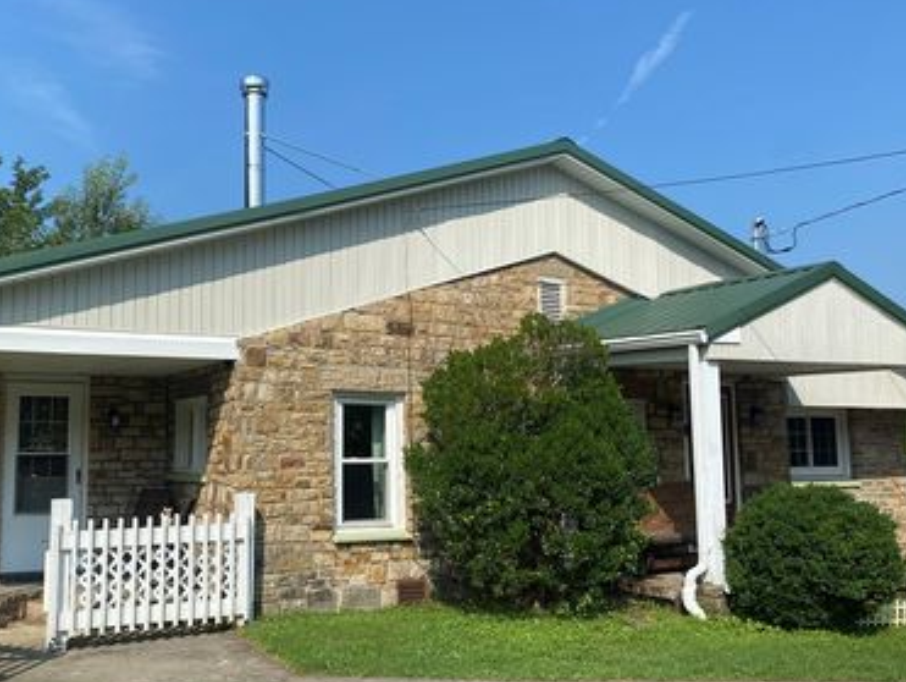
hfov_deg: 52.3
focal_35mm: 35
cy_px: 353
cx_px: 369
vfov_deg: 40.8
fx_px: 917
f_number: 1.8
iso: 32
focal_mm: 4.25
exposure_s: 1/3610
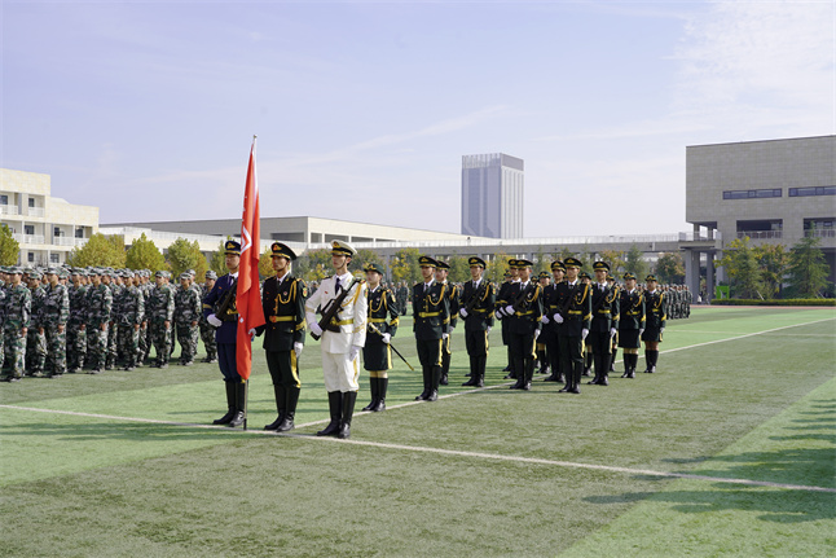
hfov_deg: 50.7
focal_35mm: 38
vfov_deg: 35.1
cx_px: 418
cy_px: 279
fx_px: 883
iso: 100
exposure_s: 1/160
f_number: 10
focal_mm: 38
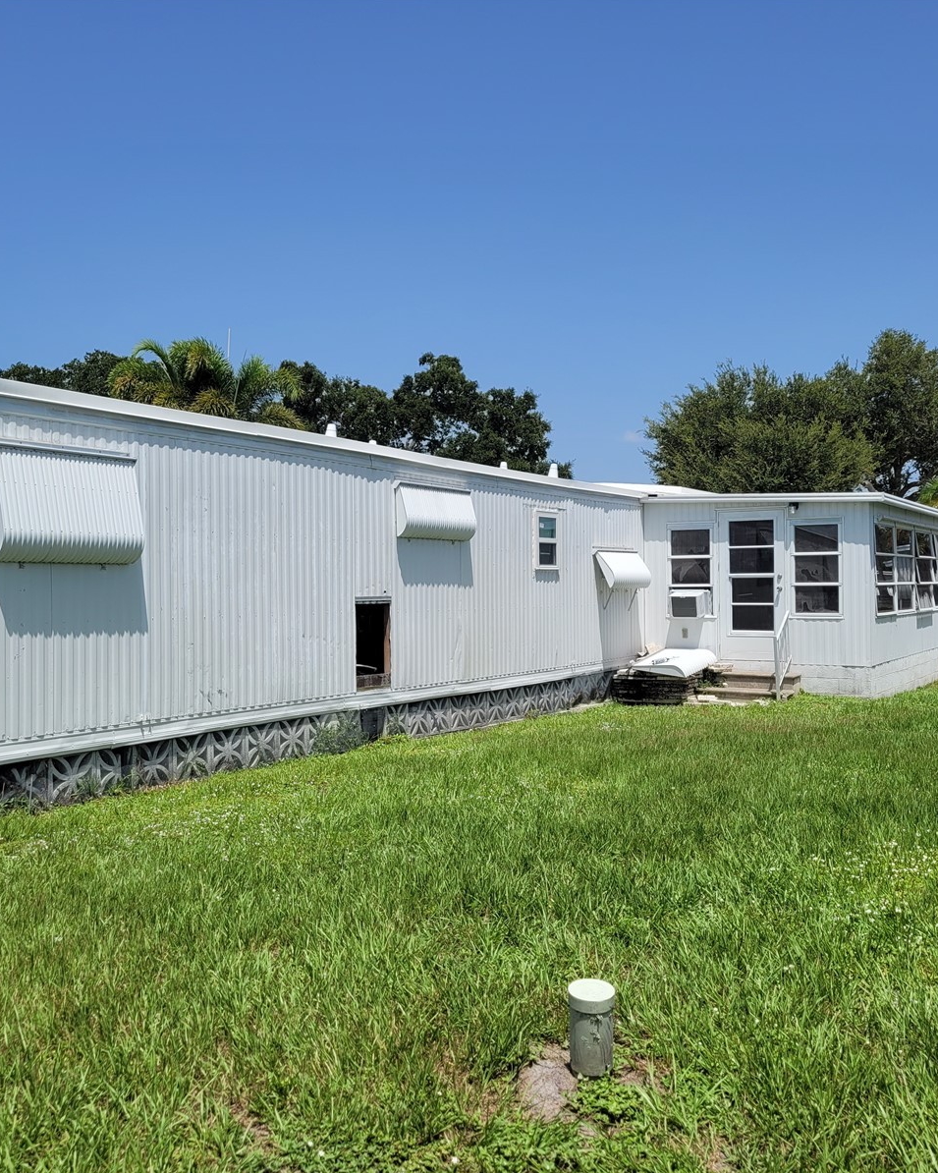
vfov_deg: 52.8
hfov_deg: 43.3
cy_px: 586
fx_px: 1180
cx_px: 430
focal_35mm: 34
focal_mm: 5.4
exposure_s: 1/3512
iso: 40
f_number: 1.8
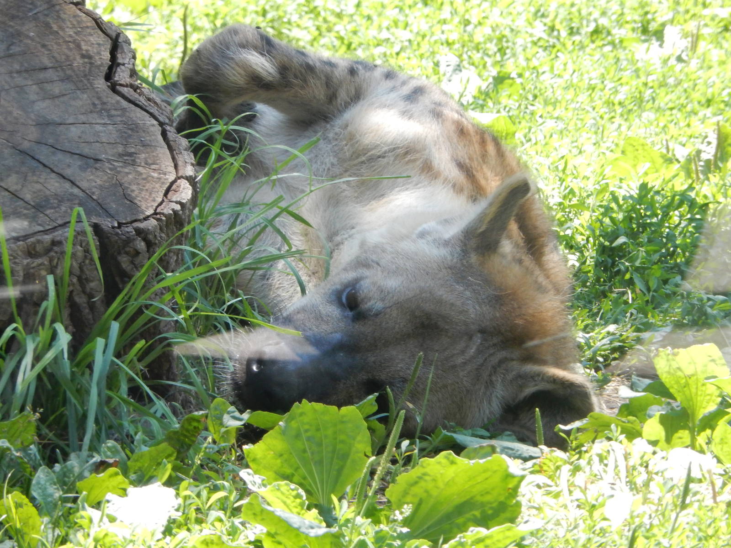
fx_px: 9503
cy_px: 274
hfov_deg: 4.4
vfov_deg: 3.3
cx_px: 366
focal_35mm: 450
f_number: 6.3
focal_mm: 81
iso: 360
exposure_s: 1/125
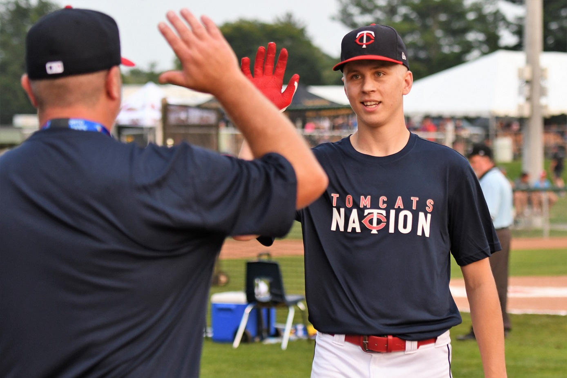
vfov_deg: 13.0
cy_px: 189
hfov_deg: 19.5
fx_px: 1653
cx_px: 284
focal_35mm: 105
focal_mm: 70
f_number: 2.8
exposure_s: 1/1250
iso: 800
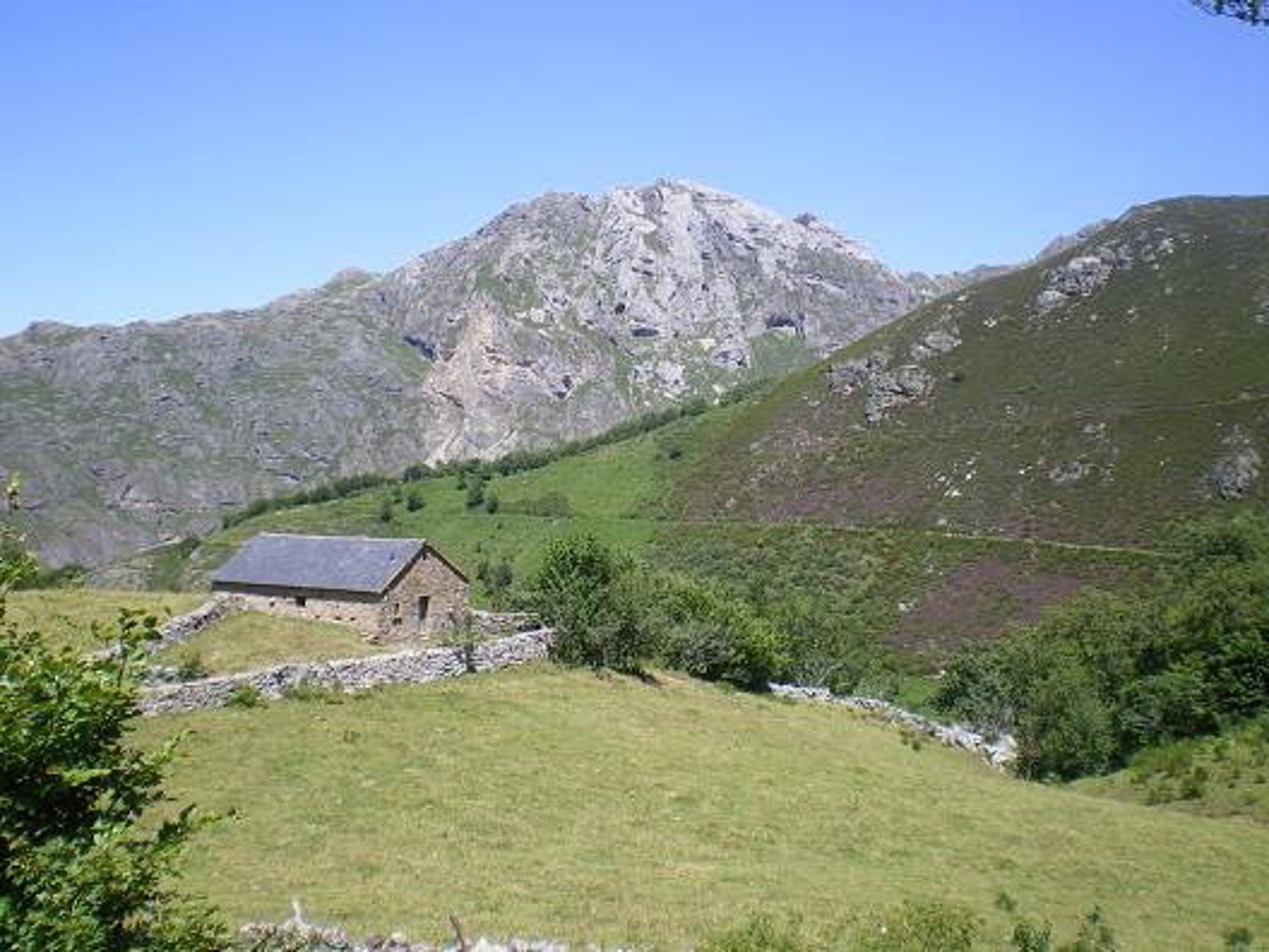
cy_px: 476
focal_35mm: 38
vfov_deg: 37.7
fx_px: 1393
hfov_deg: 49.0
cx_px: 634
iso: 64
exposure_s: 1/200
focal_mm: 6.3
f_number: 4.6
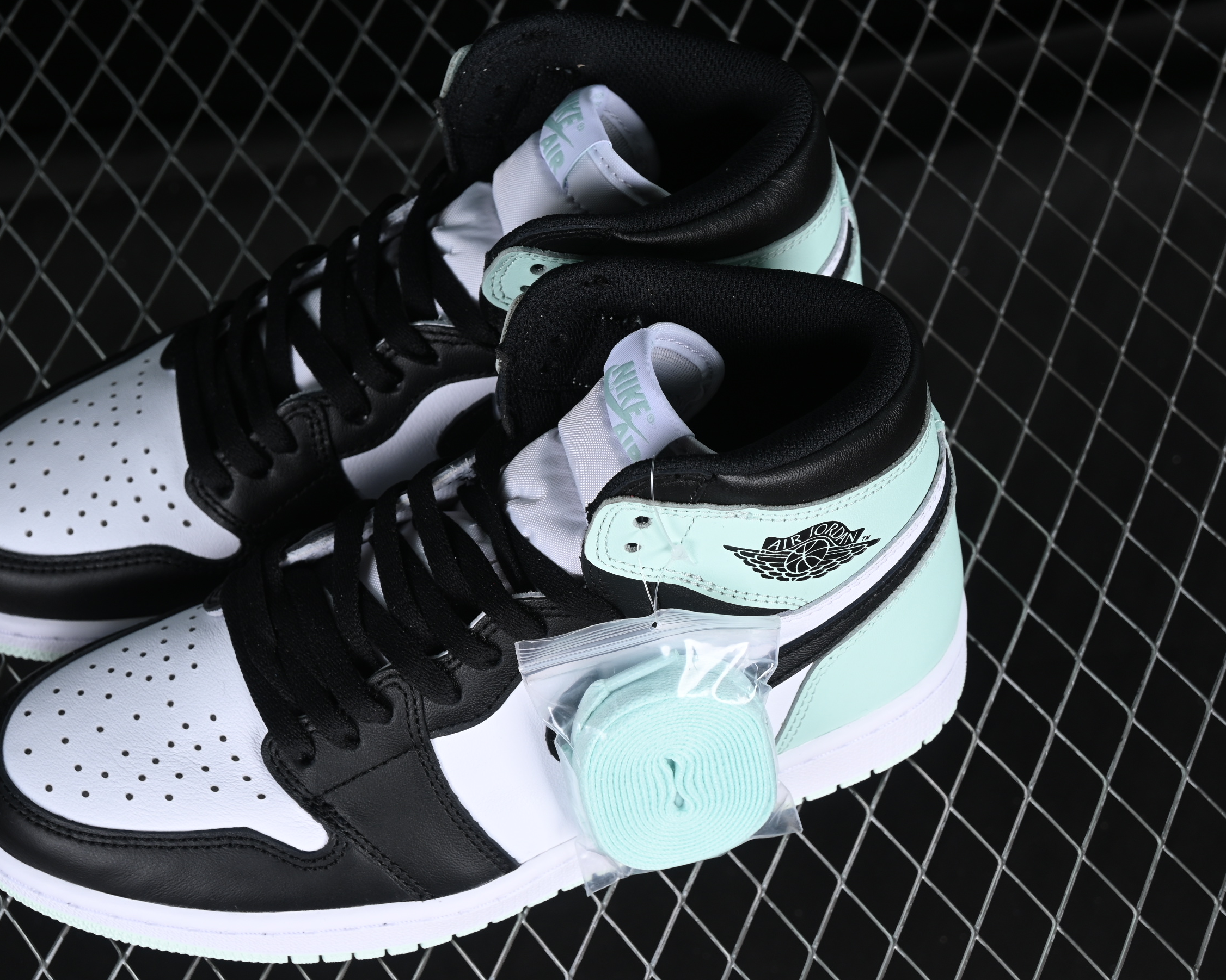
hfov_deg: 21.9
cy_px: 488
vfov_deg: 17.7
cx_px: 485
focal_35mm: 87
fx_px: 3157
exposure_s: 1/60
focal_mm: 50
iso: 160
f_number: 7.1
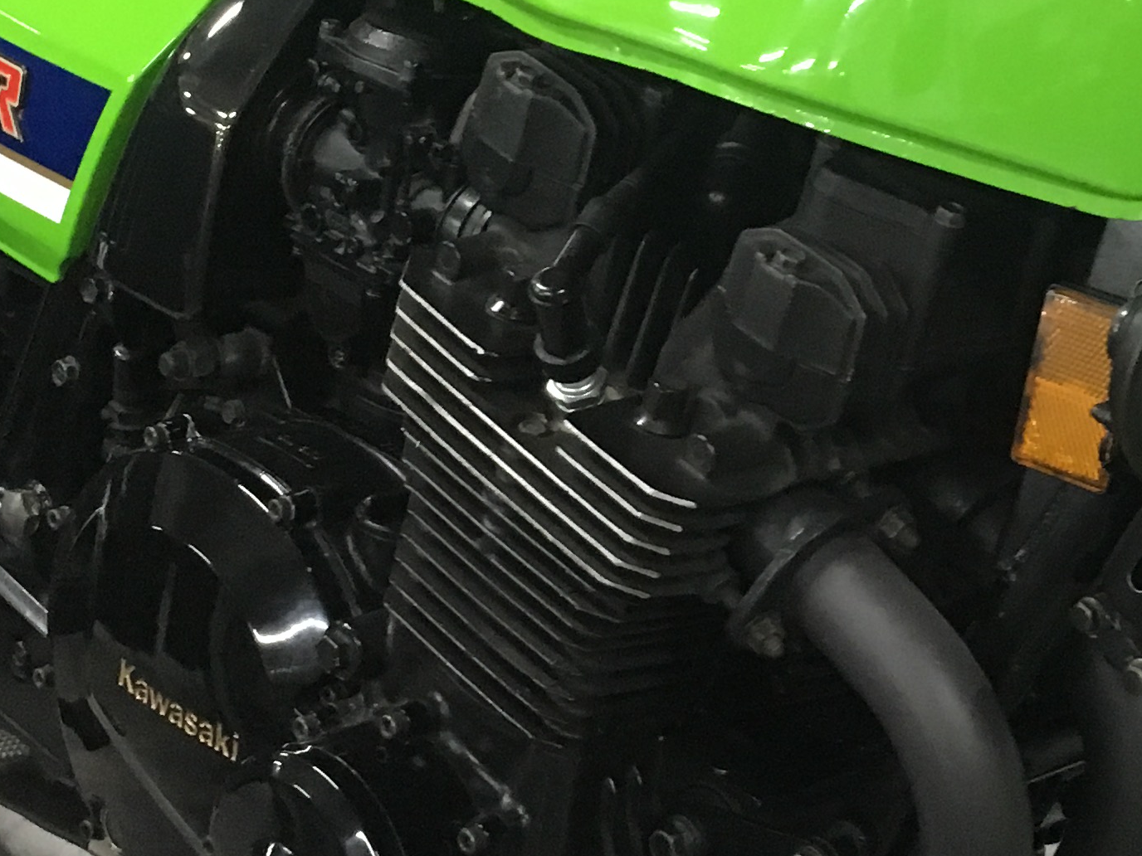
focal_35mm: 85
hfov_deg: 22.8
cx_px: 834
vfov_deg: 17.3
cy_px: 304
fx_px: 2804
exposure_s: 1/15
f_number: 2.2
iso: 250
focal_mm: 4.15
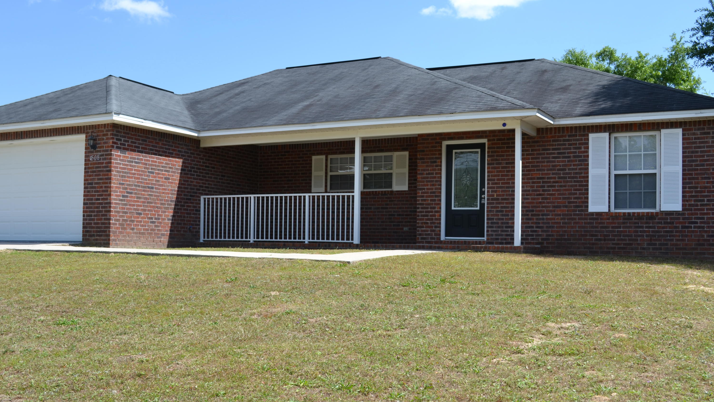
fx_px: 776
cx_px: 357
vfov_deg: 29.0
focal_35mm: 41
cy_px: 220
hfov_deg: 49.4
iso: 100
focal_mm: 26
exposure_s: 1/200
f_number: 7.1
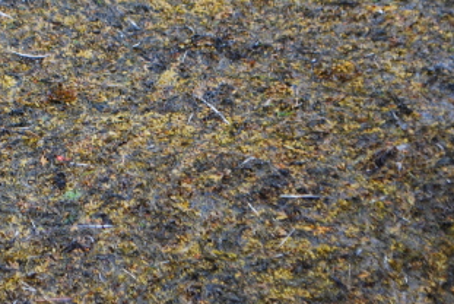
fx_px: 2400
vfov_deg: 7.2
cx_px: 11
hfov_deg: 10.7
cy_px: 102
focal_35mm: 190
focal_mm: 55
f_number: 5.6
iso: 200
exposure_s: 1/60
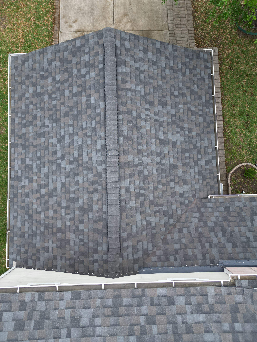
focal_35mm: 24
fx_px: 238
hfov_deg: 56.8
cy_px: 171
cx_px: 128
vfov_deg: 71.6
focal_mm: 6.72
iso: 100
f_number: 1.7
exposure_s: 1/80
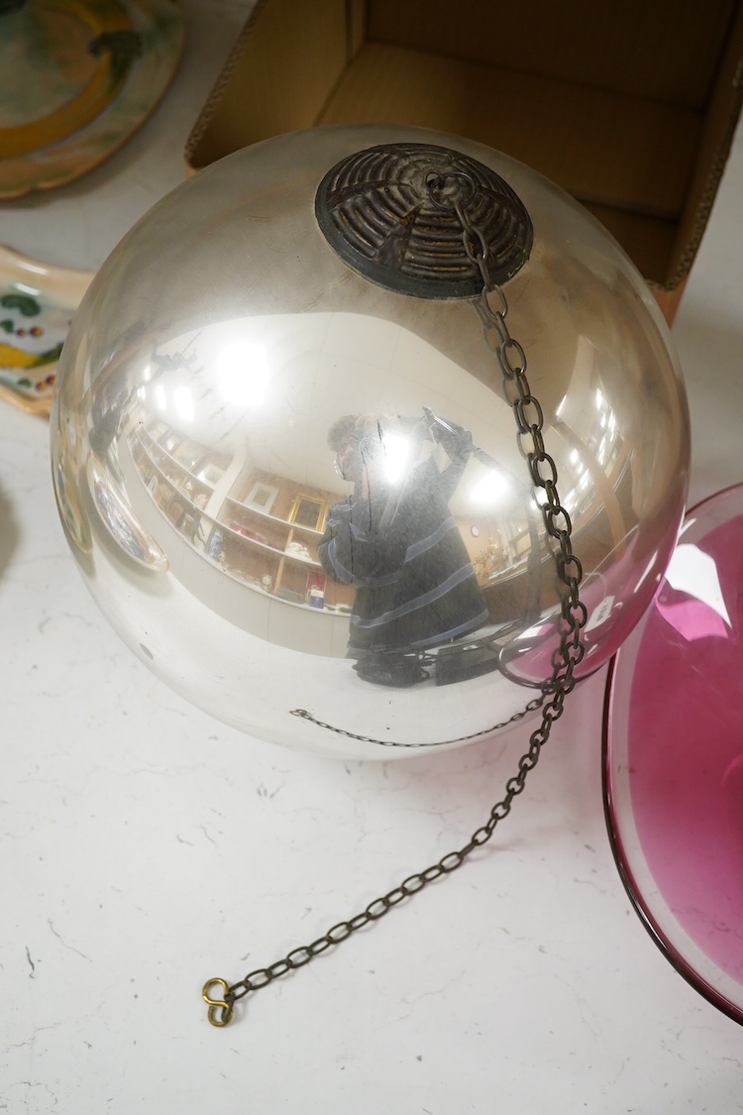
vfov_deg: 43.6
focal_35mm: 45
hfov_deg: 29.9
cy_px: 558
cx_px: 372
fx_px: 1393
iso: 2500
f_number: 8
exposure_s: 1/160
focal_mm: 30
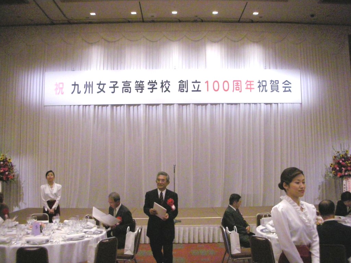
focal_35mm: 35
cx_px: 176
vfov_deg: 40.7
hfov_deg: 52.6
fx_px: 355
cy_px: 132
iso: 501
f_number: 2.8
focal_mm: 5.8
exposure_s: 1/128
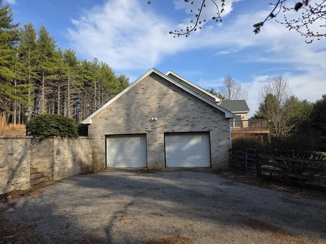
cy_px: 122
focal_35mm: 23
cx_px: 163
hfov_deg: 73.9
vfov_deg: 58.9
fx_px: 217
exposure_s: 1/3758
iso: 80
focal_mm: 6.3
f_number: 1.7
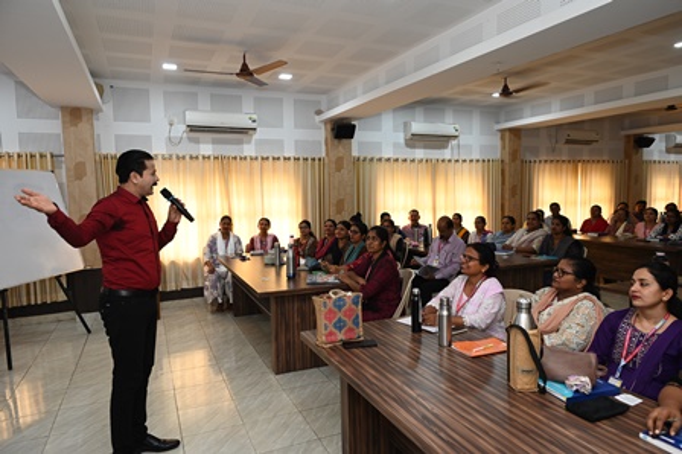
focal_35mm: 24
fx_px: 454
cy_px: 227
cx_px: 341
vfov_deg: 53.1
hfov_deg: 73.8
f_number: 7.1
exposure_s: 1/60
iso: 1600
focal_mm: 24
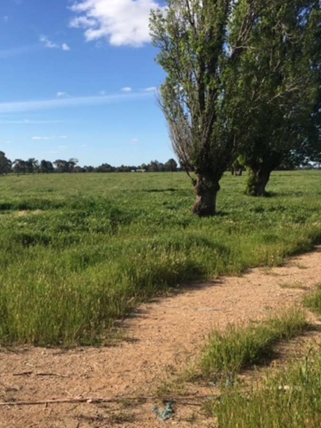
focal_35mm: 39
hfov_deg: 36.4
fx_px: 482
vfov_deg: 47.9
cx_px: 103
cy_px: 214
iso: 25
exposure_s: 1/1709
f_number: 2.2
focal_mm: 4.15
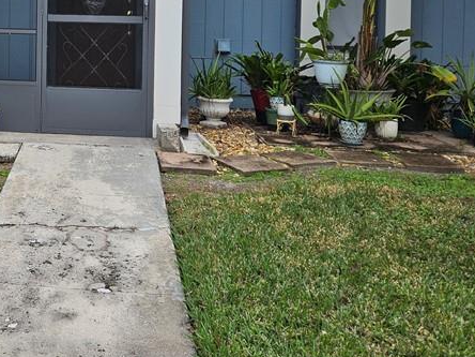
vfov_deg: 26.2
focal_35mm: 53
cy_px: 9
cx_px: -5
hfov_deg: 33.0
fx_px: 727
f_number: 1.8
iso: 25
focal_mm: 5.4
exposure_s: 1/1286
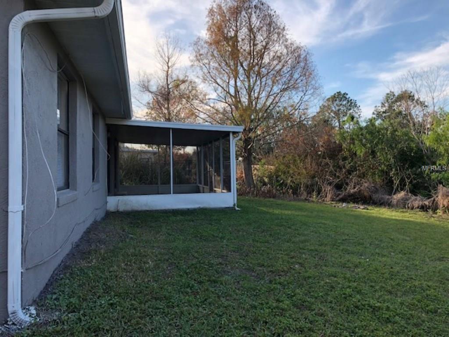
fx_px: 363
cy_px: 168
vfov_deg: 49.7
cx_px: 224
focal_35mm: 28
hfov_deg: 63.4
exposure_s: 1/475
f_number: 1.8
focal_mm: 3.99
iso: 20
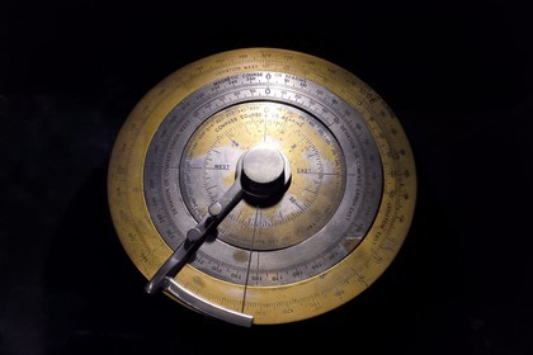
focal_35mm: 48
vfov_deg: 28.1
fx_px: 711
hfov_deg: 41.1
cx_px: 266
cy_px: 178
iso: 1600
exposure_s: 1/160
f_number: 10
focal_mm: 48
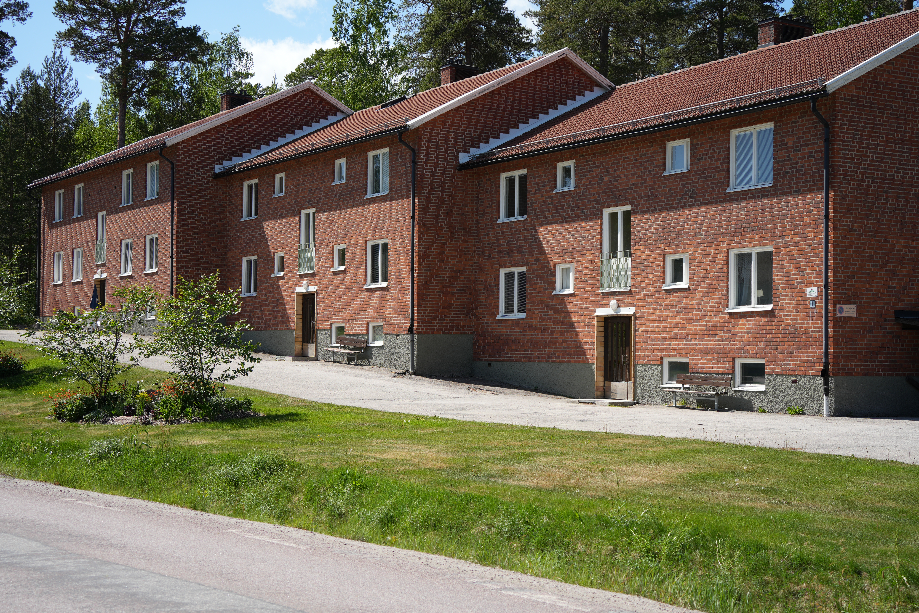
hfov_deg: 38.2
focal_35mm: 52
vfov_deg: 26.0
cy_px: 306
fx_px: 1327
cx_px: 460
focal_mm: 52
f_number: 4.5
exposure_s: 1/500
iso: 100
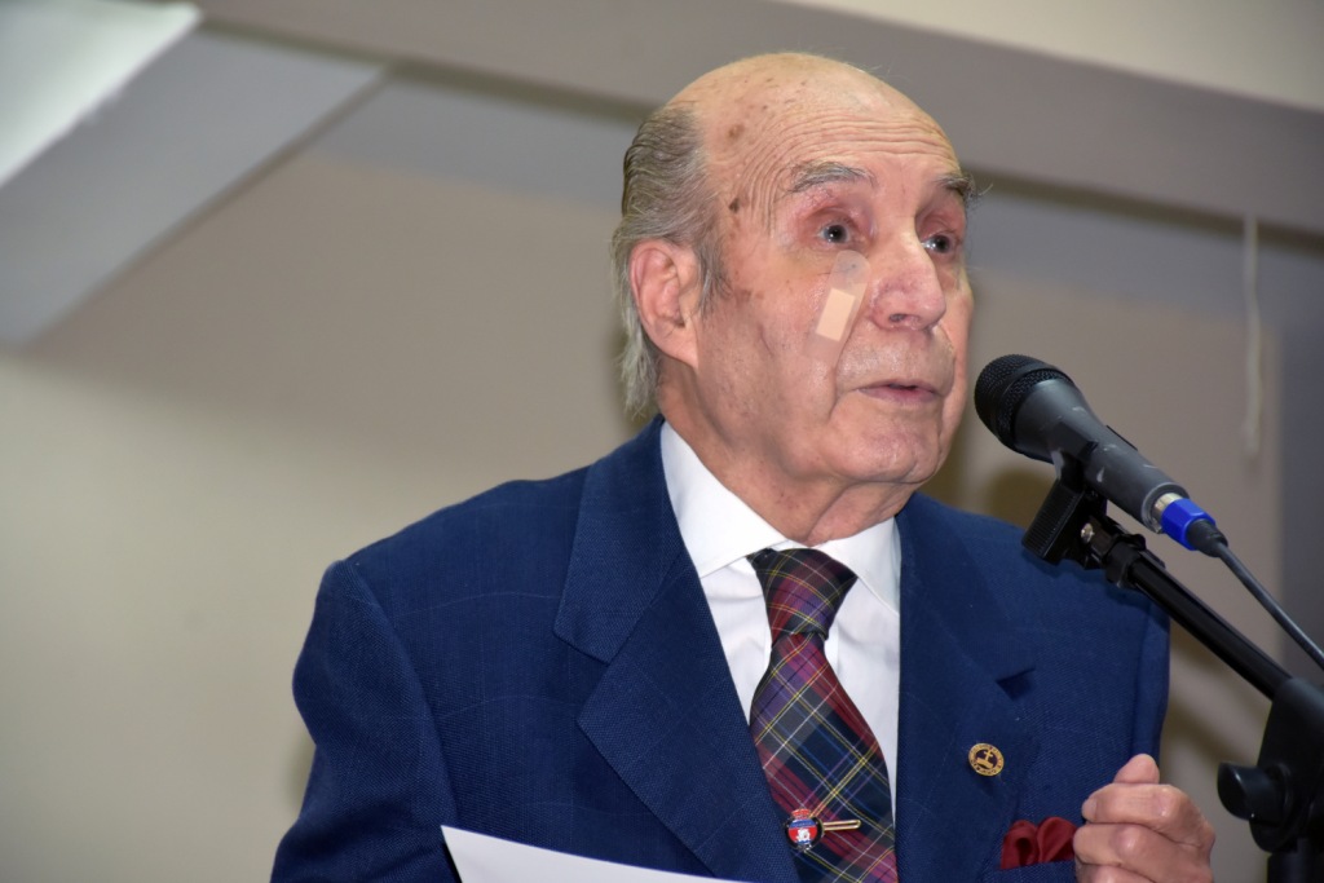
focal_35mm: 210
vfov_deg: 6.5
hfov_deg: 9.8
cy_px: 442
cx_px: 662
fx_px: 7724
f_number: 5.6
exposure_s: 1/60
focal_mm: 140
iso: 800
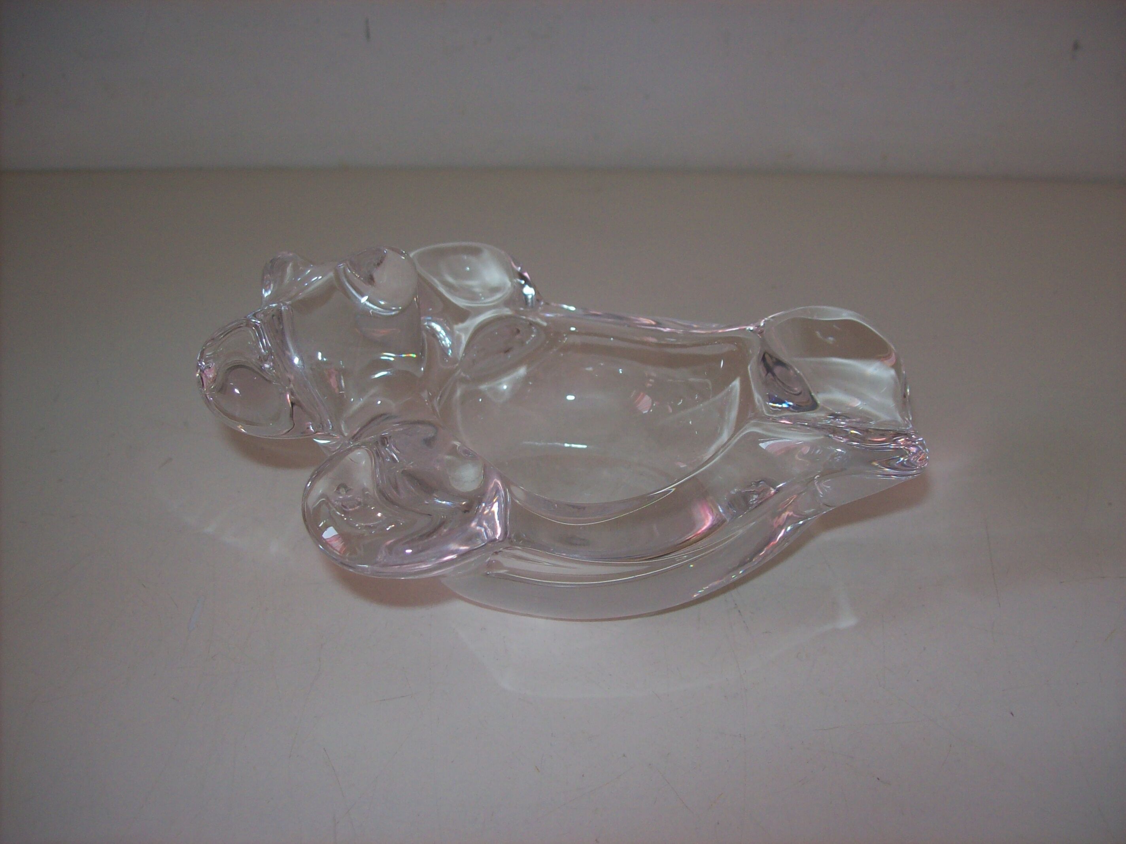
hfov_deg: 51.4
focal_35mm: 36
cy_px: 422
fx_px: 1171
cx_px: 563
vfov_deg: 39.6
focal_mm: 6
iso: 80
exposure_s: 1/64
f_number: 2.7
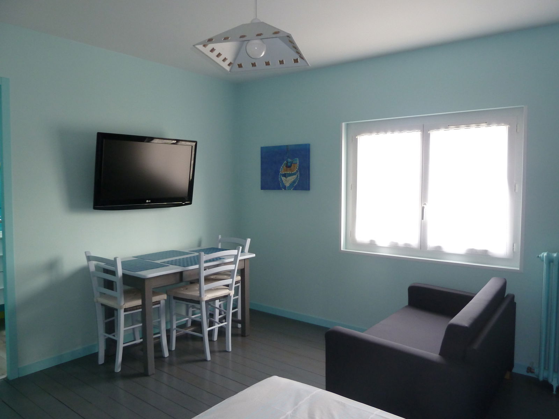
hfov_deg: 69.4
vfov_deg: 54.9
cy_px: 210
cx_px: 280
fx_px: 404
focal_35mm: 25
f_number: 3.3
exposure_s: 1/30
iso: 160
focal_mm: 4.1
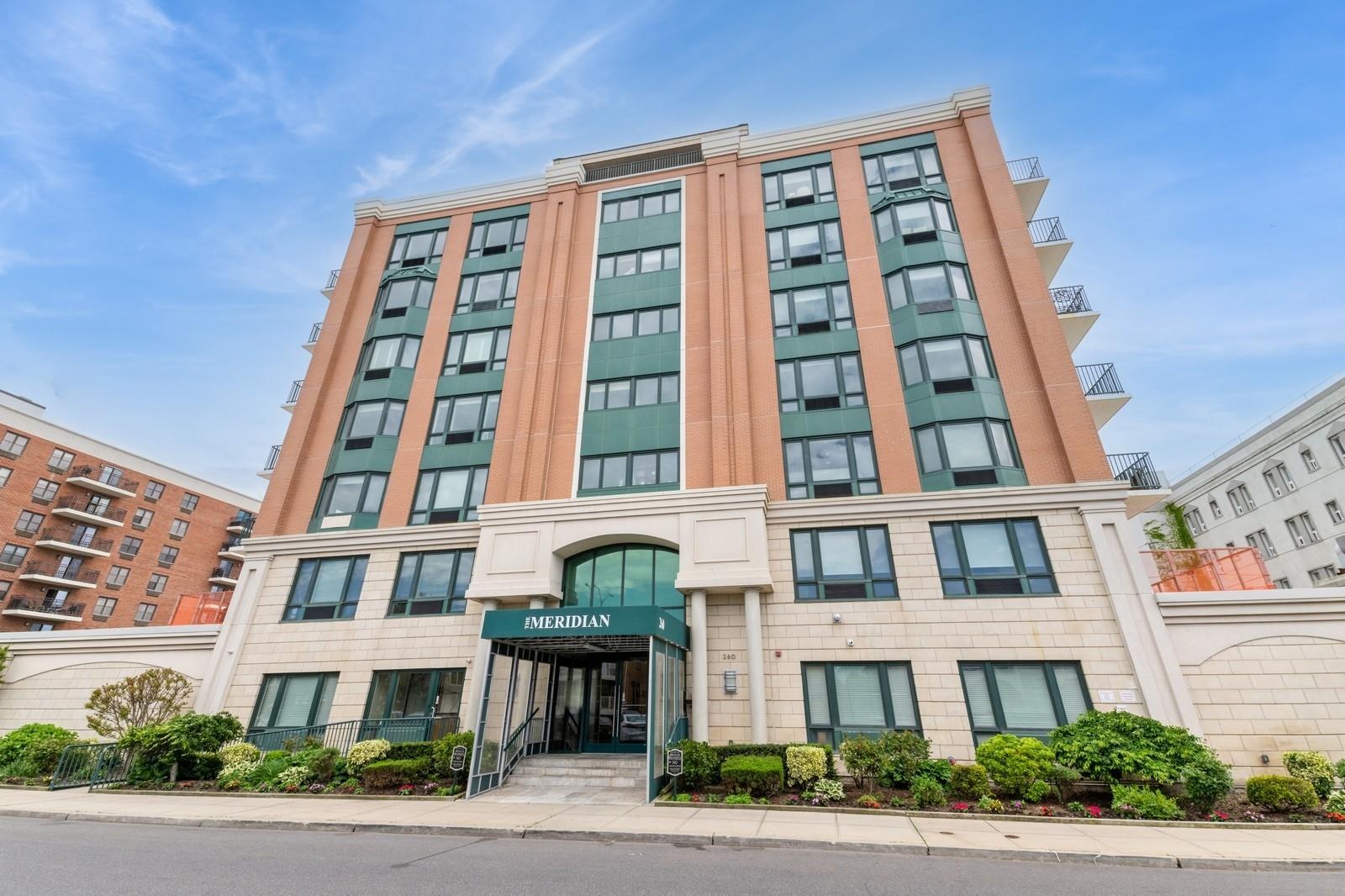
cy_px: 448
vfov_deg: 77.3
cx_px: 672
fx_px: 560
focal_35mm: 15
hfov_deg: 100.4
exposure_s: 1/320
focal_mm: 15
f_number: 14
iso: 640
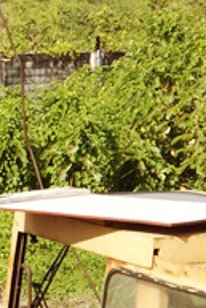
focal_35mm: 217
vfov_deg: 9.5
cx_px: -286
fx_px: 1859
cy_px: 222
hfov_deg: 6.1
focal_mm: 11.2
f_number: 4.2
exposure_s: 1/500
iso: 80
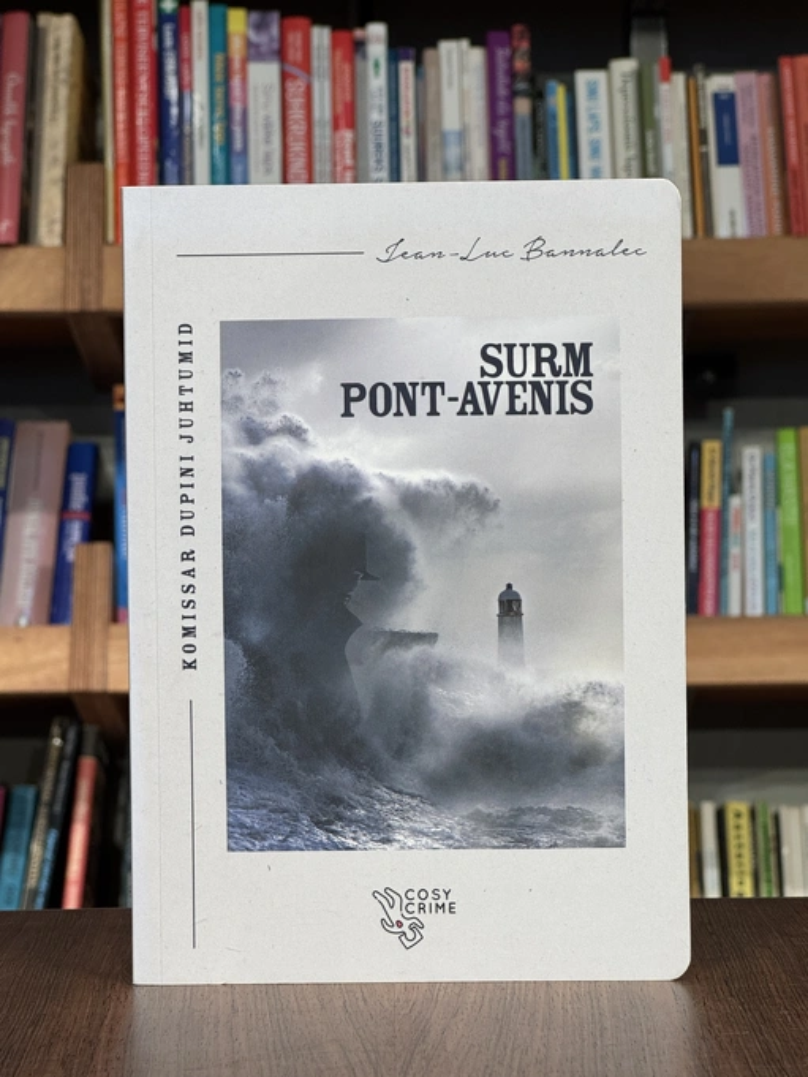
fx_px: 2396
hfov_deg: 19.1
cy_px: 538
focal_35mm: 77
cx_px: 404
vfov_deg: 25.3
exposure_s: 1/99
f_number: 2.8
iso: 125
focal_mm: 9
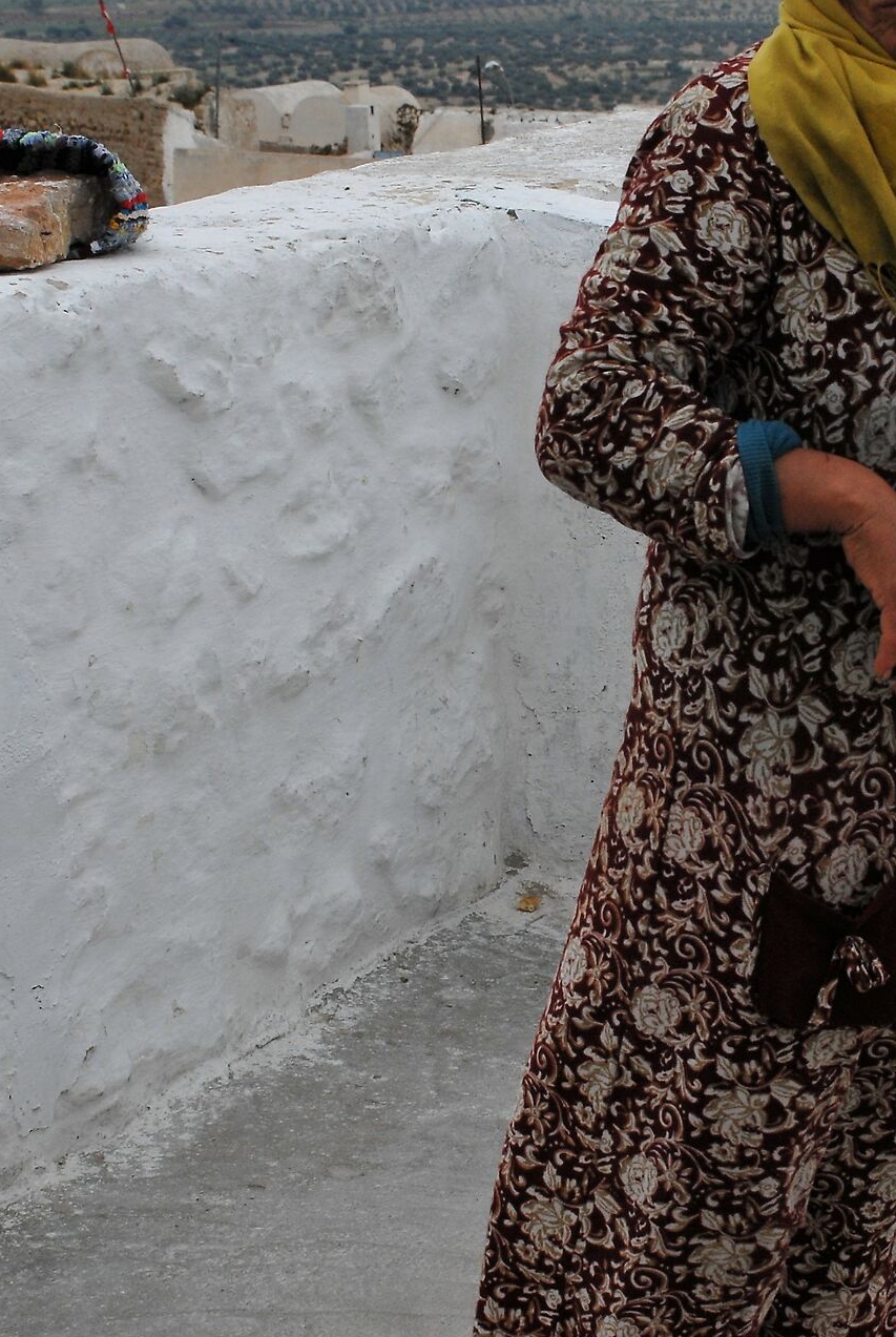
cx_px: 713
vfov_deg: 20.6
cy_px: 671
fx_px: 3681
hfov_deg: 13.8
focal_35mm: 99
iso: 200
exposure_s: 1/400
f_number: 10
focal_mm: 35
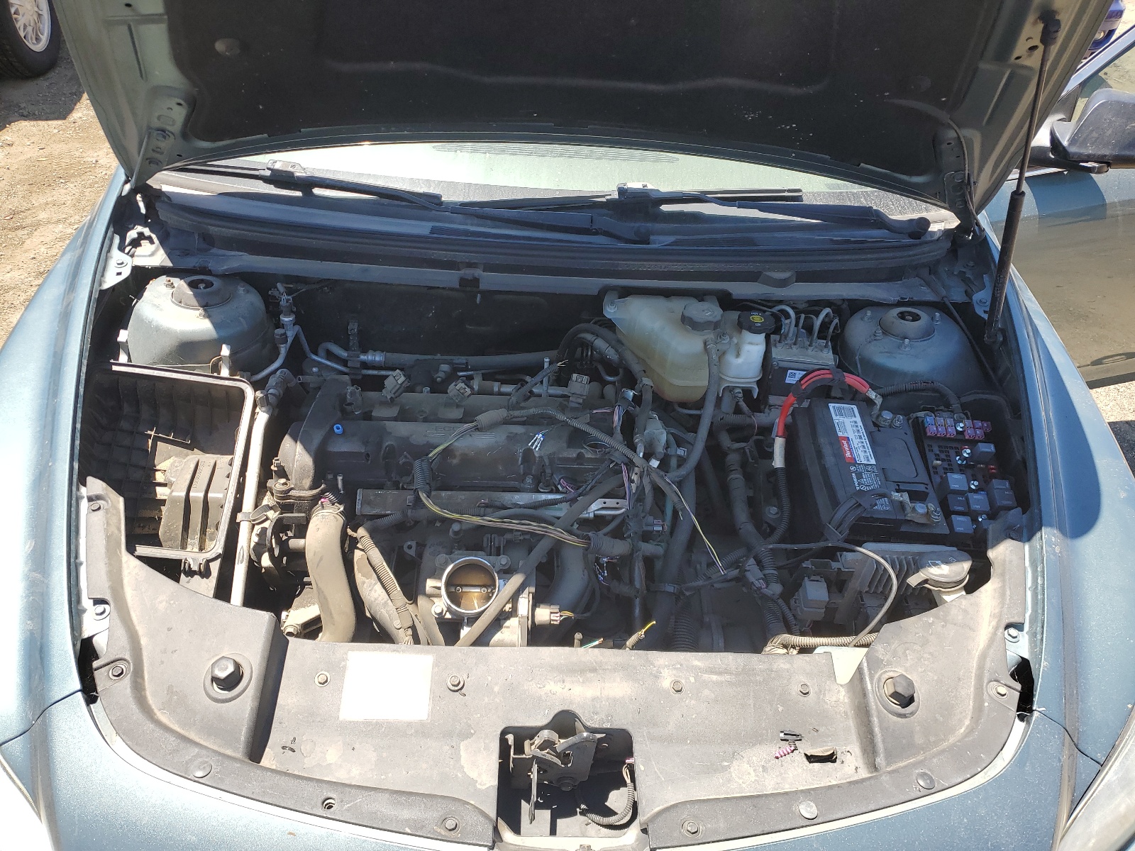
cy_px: 426
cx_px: 568
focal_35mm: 26
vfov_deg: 53.1
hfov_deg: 67.3
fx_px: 852
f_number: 1.5
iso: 50
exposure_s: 1/1111
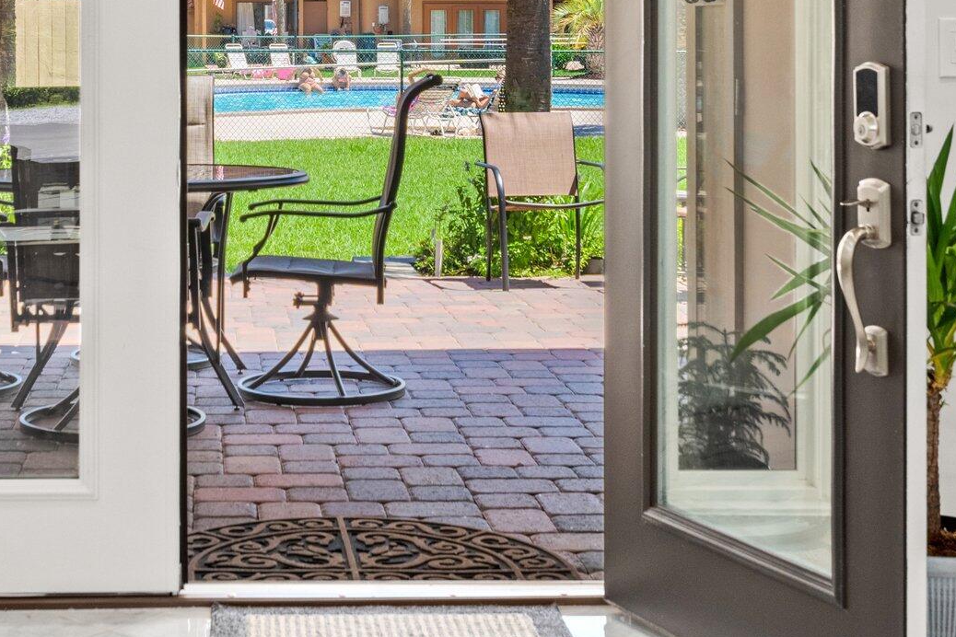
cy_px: 18
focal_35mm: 71
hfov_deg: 28.1
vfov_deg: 18.7
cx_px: 246
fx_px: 1885
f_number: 6.3
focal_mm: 24
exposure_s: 1/20
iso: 500
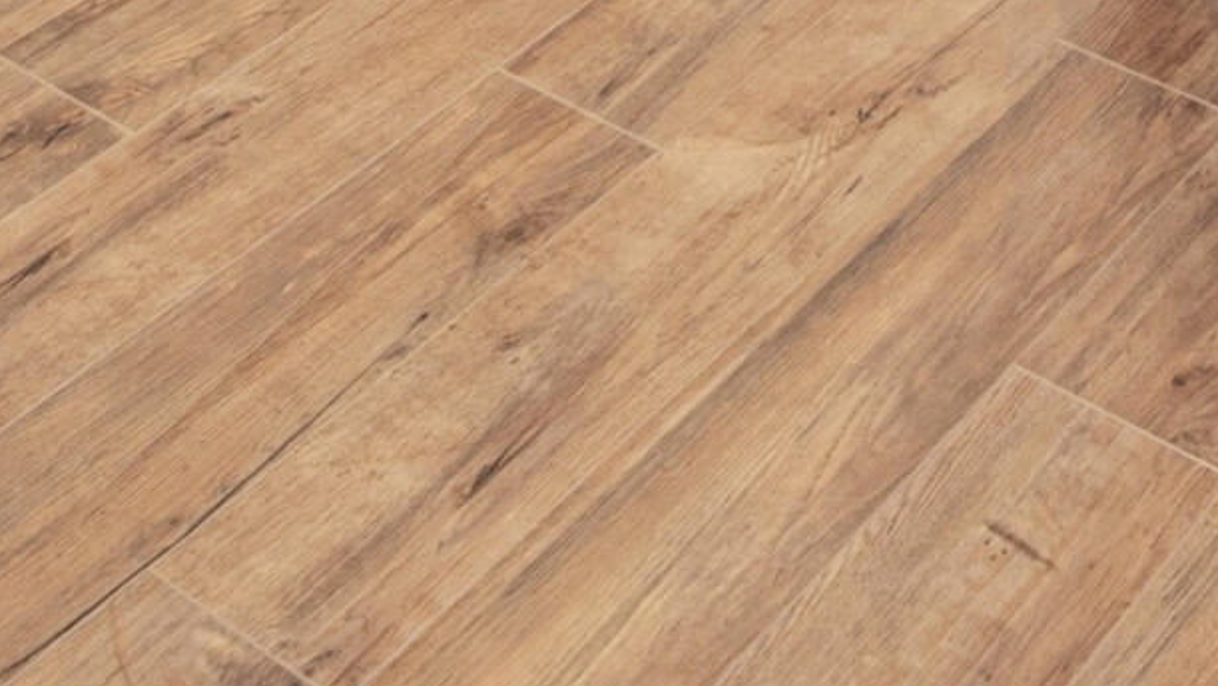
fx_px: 2326
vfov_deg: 11.4
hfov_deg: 25.6
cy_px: -1278
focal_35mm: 72
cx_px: 1549
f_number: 8
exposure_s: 1/25
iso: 400
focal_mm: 14
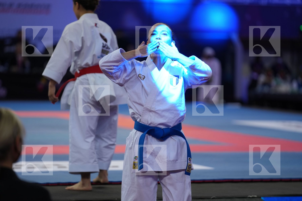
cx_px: 151
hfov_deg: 11.0
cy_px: 100
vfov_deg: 7.3
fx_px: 1569
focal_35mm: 187
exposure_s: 1/500
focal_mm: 187
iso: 640
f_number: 2.8
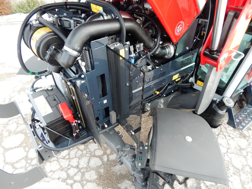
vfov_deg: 61.1
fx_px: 160
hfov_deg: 76.4
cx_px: 126
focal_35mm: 22
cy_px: 94
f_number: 3
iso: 200
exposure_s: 1/250
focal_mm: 4
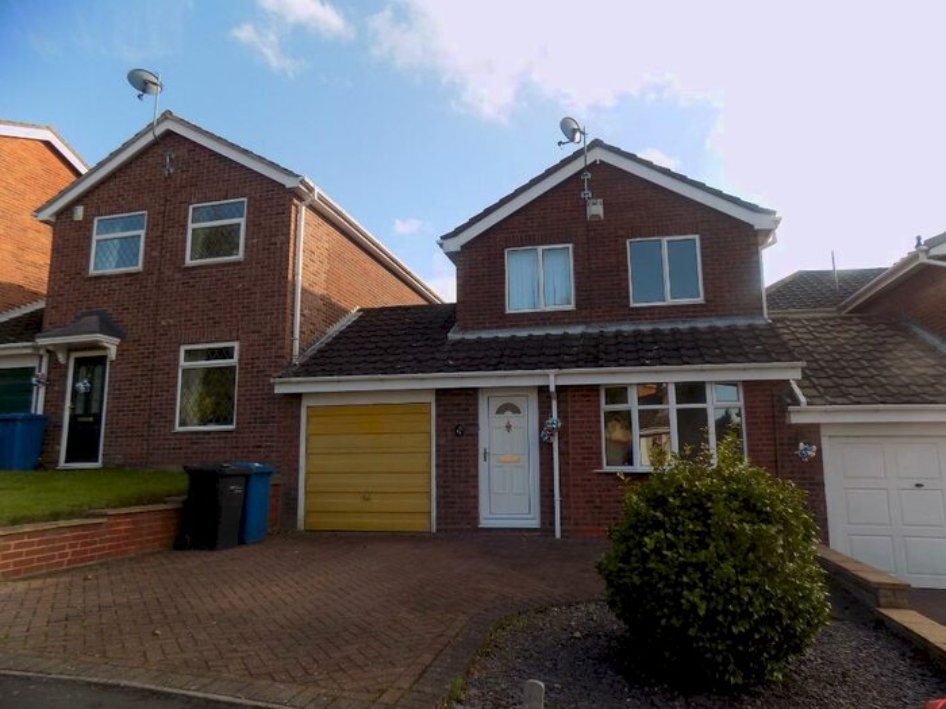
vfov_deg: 58.9
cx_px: 473
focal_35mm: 23
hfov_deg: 73.9
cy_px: 354
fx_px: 629
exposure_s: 1/400
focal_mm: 4
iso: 80
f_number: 3.1
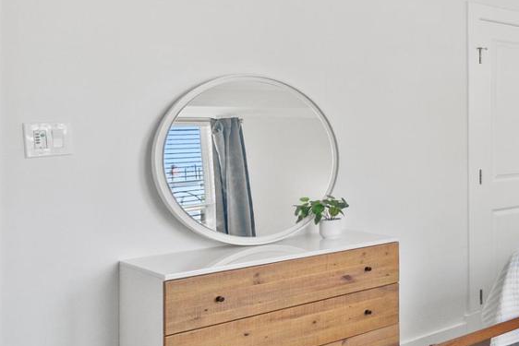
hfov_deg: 34.8
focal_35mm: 41
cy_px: 145
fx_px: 591
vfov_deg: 32.6
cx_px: 659
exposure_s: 1/15
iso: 2500
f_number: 8
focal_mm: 16
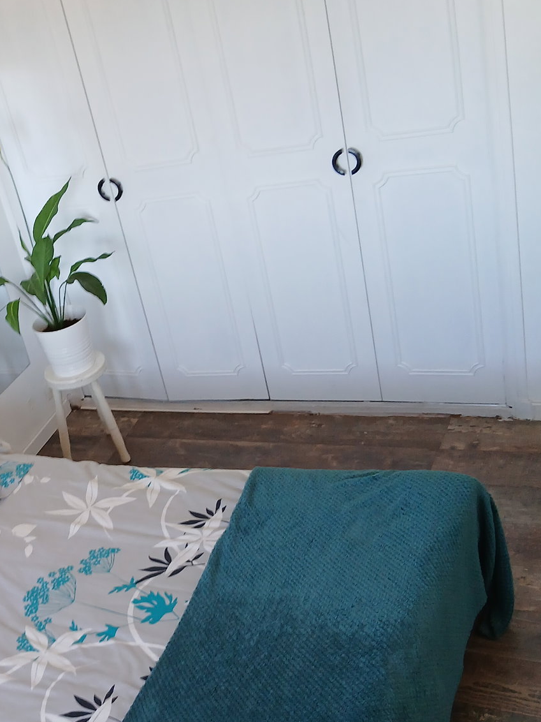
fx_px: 1021
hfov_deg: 28.7
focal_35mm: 49
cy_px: 477
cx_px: 67
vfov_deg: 38.5
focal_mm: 3.98
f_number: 1.8
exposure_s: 1/50
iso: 160
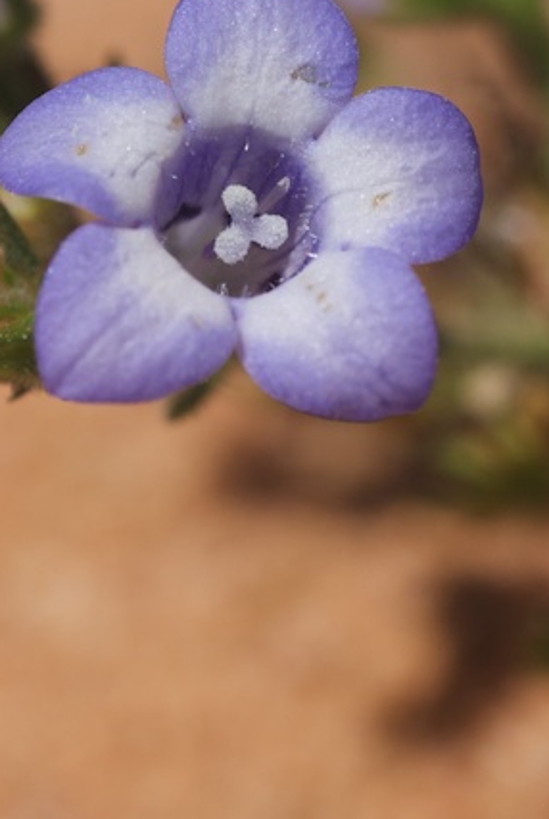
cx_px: 185
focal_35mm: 316
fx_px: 7205
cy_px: -17
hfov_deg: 4.4
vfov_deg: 6.5
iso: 160
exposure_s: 1/200
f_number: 16
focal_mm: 90
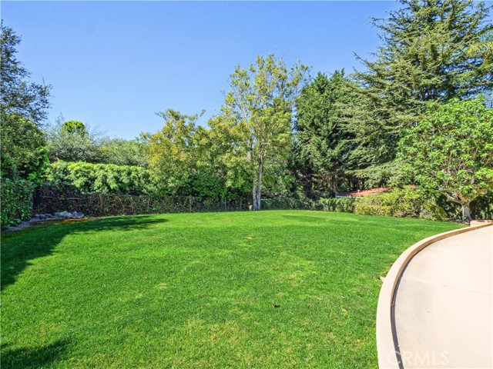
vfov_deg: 71.6
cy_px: 184
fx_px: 256
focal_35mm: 18
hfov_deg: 87.8
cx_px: 246
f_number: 16
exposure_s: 1/50
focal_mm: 9
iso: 200
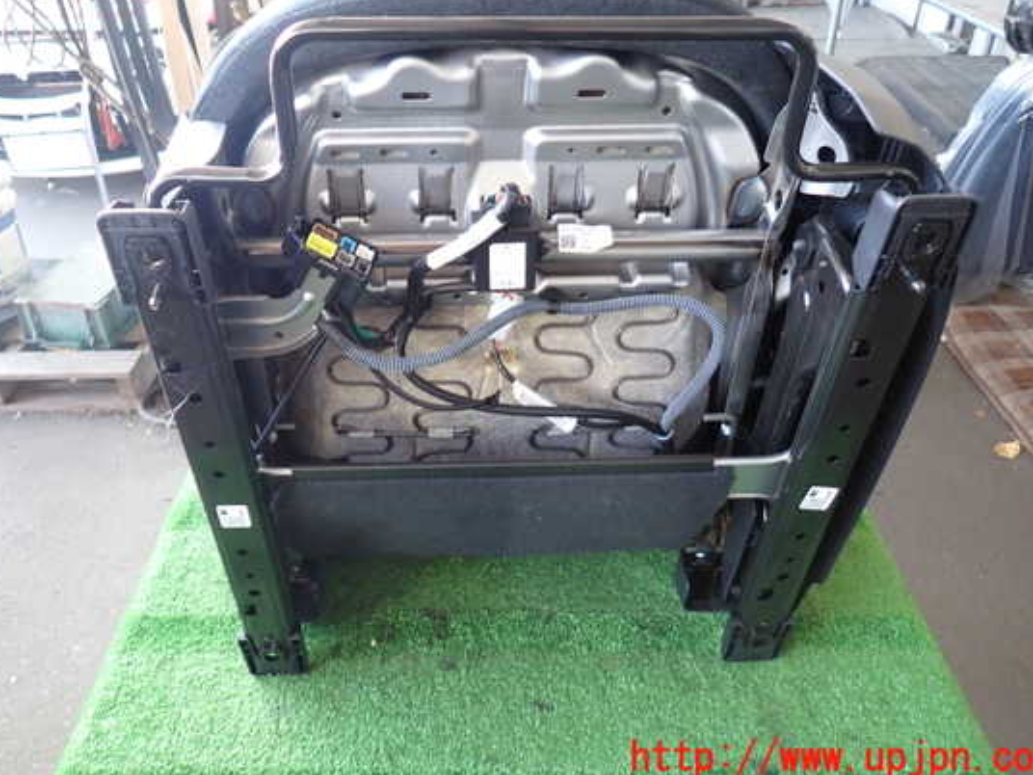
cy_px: 349
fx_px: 836
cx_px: 488
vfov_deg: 49.7
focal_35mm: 28
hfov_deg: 63.4
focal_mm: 4.5
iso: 200
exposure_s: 1/30
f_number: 2
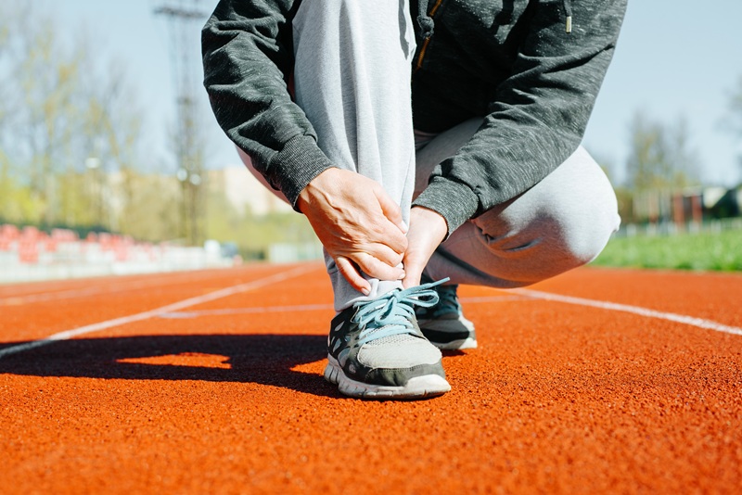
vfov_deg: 27.0
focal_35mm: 50
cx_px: 371
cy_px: 248
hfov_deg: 39.6
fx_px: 1031
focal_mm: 50
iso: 100
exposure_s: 1/400
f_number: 4.5
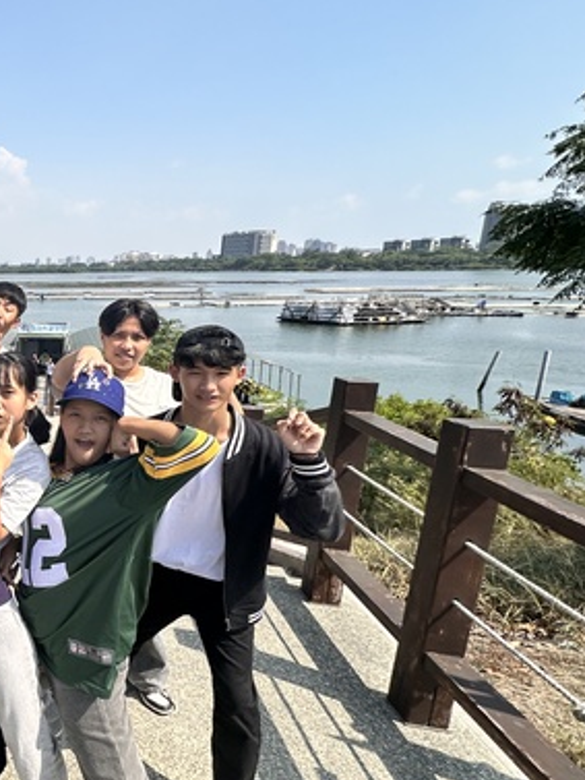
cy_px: 396
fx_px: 586
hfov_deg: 38.2
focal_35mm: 26
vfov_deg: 67.3
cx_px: -130
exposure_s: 1/2174
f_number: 2.2
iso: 40
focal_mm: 2.22
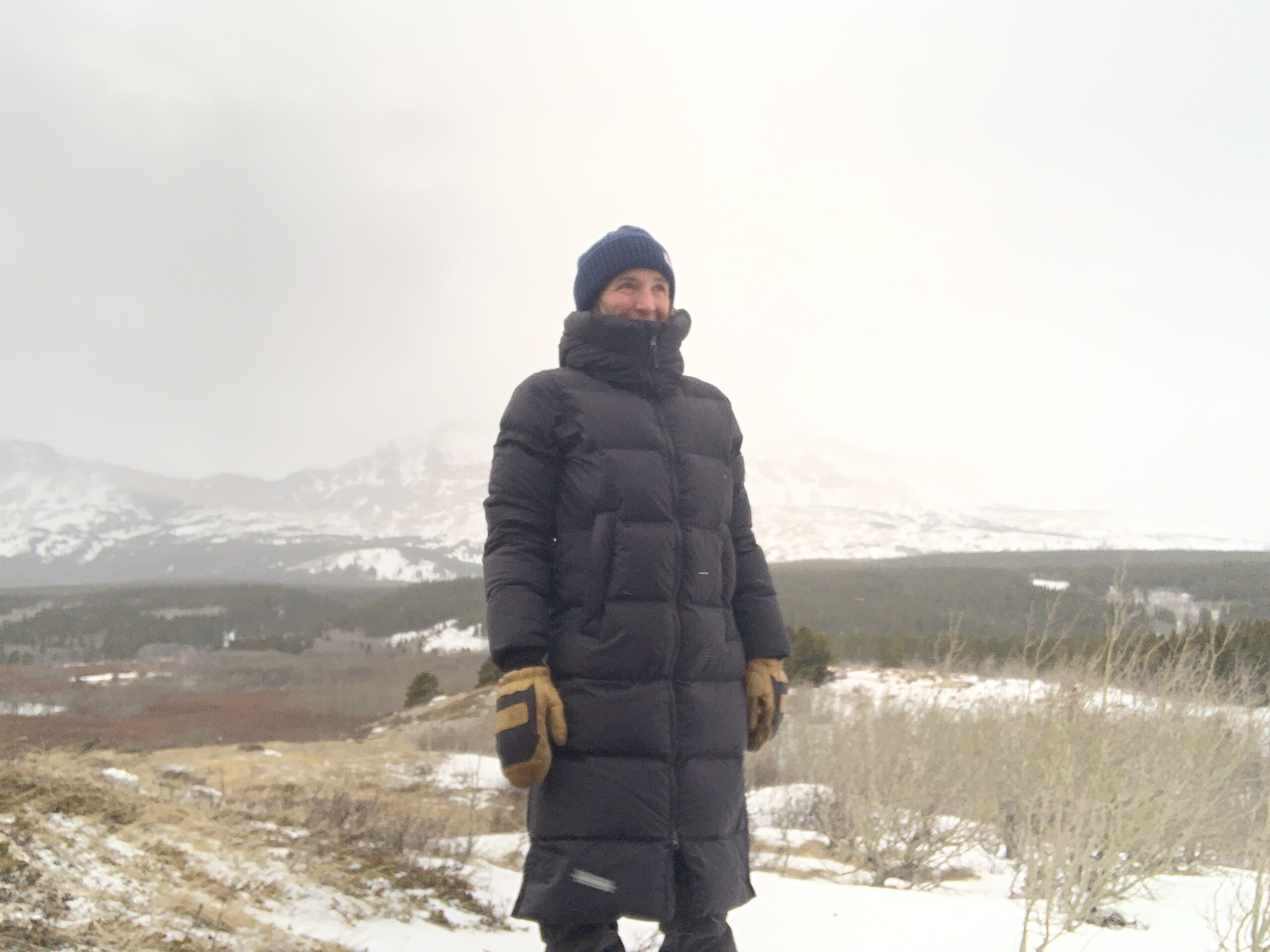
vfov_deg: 44.2
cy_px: 476
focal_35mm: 32
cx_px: 635
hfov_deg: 56.8
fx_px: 1174
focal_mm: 2.87
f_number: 2.2
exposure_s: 1/578
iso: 16
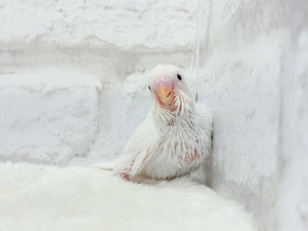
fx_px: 463
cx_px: 154
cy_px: 116
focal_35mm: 52
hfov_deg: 36.8
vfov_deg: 28.0
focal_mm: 5.96
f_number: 1.6
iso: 32
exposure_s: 1/50
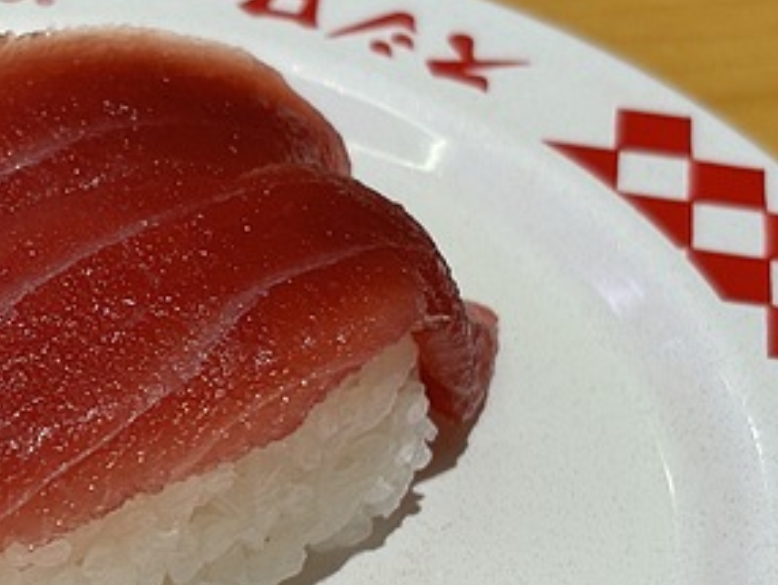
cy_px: 386
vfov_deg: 13.6
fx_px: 2452
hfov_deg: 17.7
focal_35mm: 109
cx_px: 30
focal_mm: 5.96
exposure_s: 1/141
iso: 40
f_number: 1.6
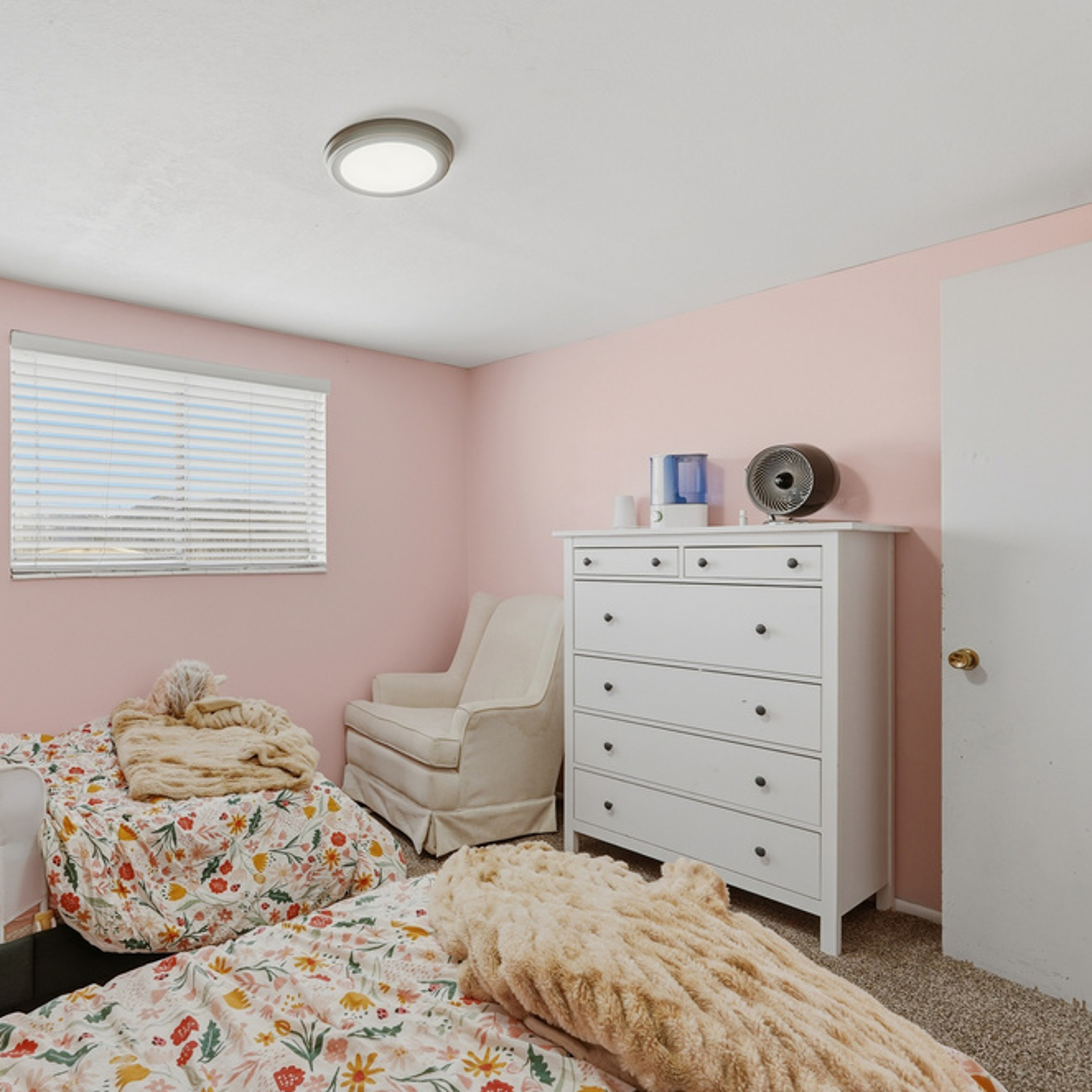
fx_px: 749
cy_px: 544
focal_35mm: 21
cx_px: 349
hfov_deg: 69.7
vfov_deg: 72.1
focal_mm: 16
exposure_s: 1/800
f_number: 9
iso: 250
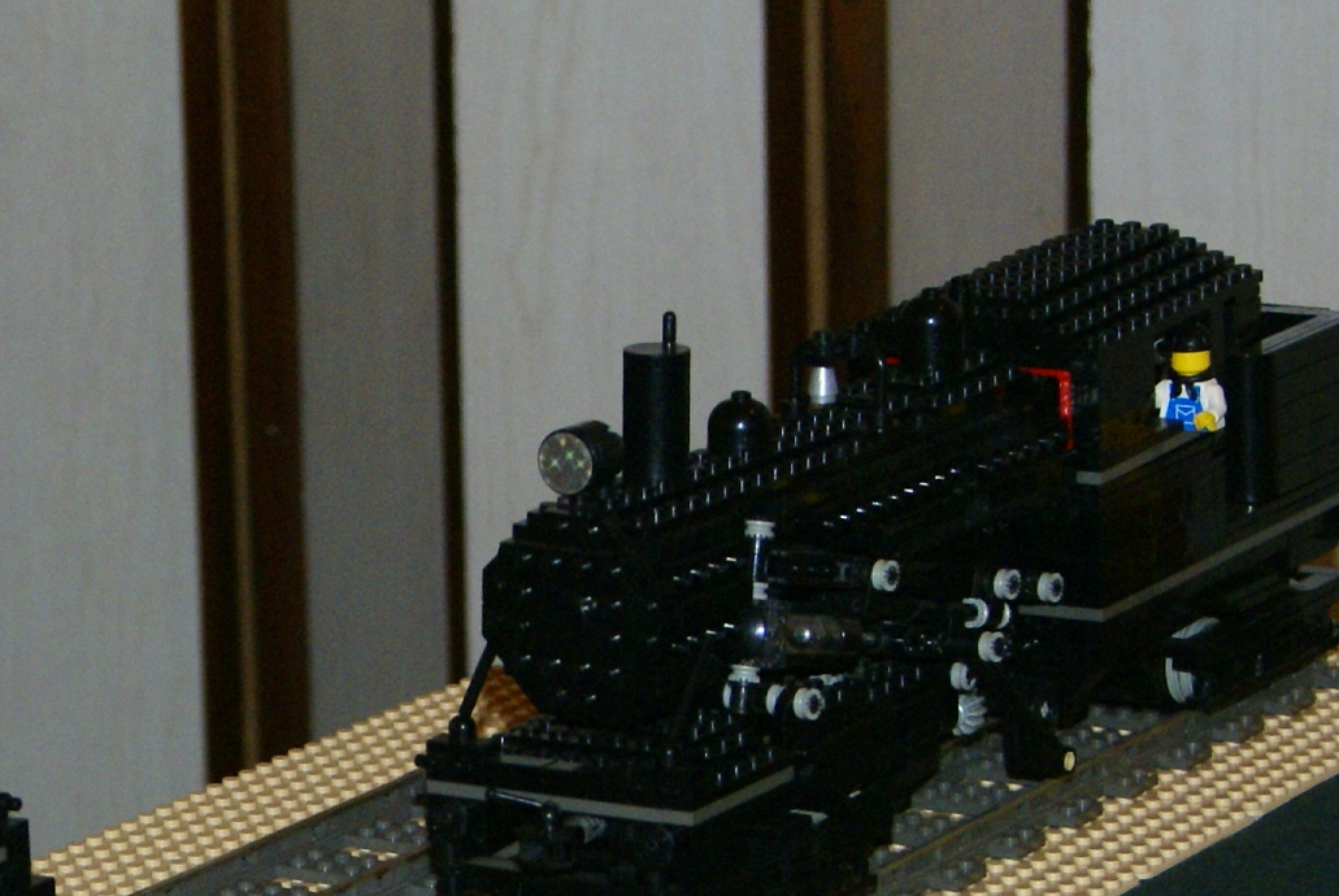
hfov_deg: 13.7
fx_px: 5489
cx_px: 29
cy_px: 774
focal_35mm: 147
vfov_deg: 9.3
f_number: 5.6
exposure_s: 1/60
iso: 400
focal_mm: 35
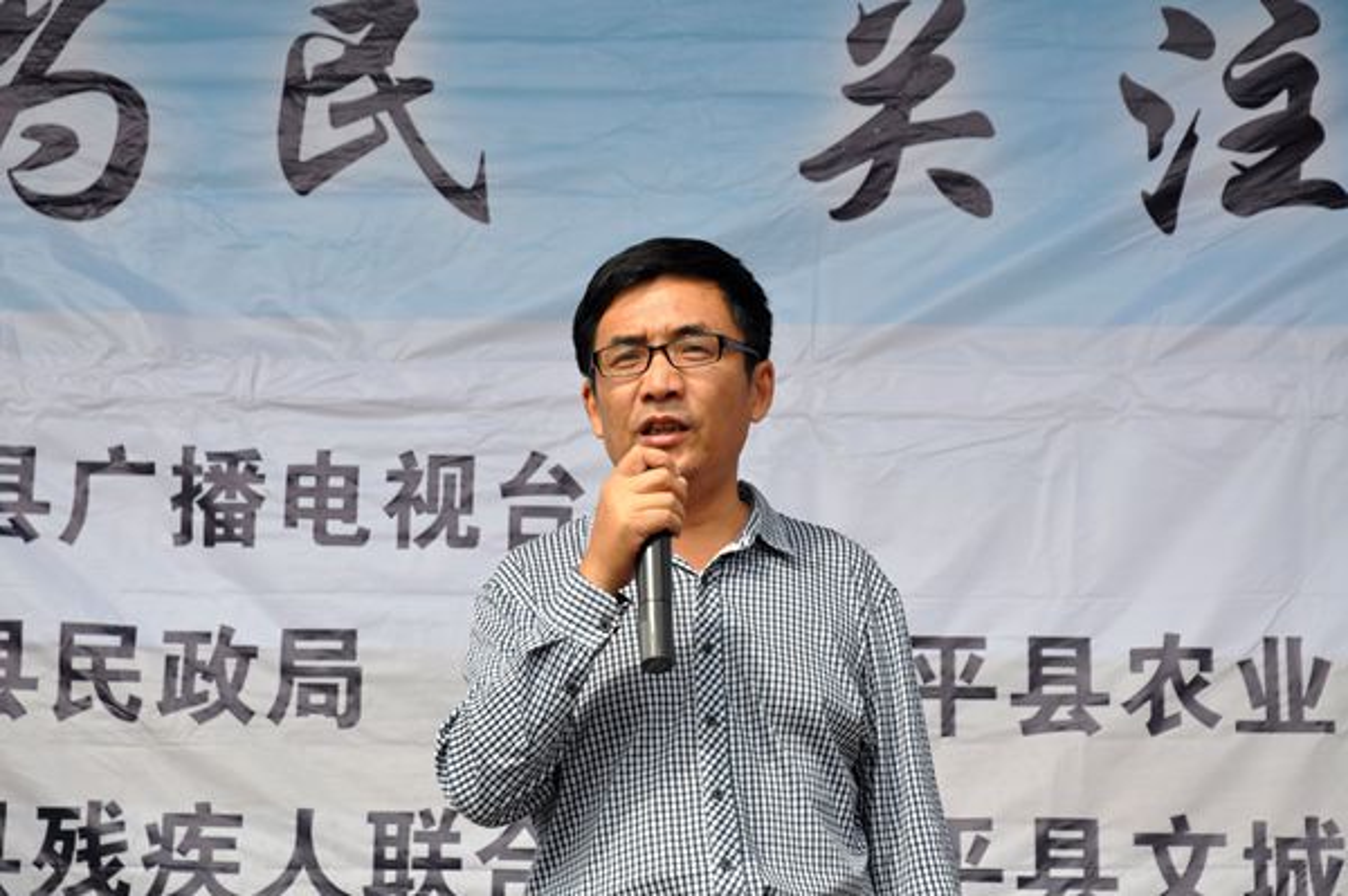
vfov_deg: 13.0
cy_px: 448
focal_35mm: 105
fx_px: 3928
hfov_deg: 19.5
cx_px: 674
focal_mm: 70
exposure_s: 1/250
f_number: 7.1
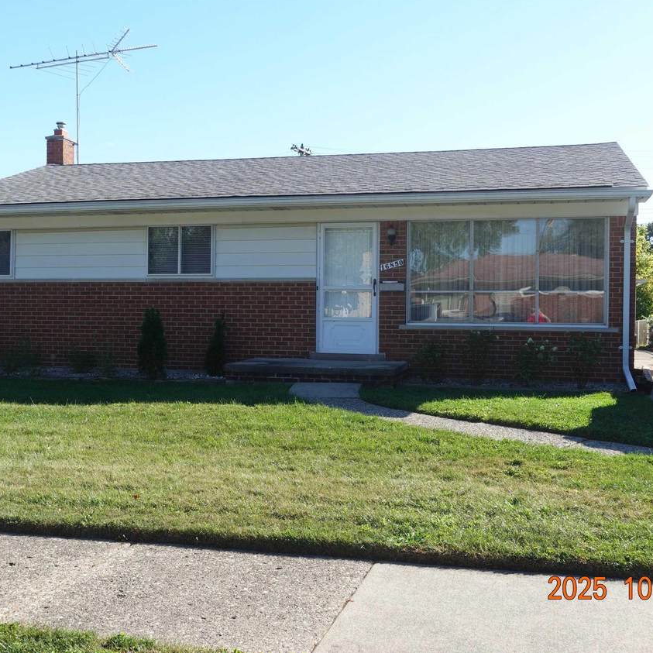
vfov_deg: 41.9
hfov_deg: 41.7
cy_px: 325
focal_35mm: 40
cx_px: 266
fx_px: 854
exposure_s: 1/200
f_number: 5.6
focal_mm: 12.15
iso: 125
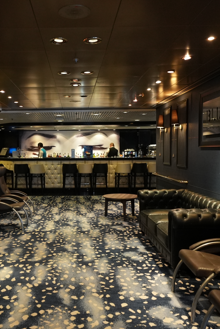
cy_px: 164
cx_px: 72
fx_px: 330
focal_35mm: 36
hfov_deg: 36.5
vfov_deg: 53.1
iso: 5000
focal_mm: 24
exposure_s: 1/160
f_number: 2.8
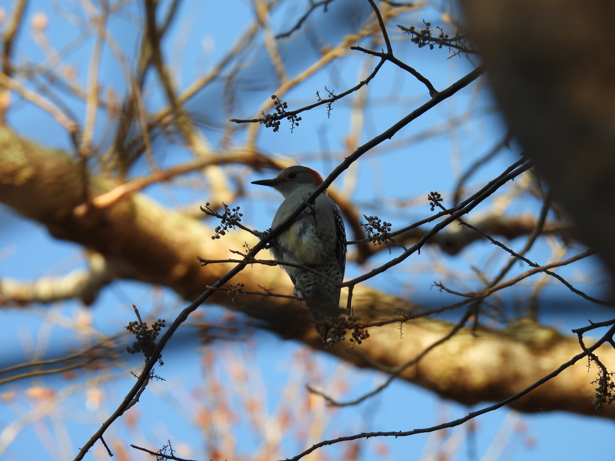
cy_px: 230
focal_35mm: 600
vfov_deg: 2.5
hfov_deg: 3.3
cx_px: 308
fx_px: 10660
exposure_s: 1/250
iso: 200
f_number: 5
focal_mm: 107
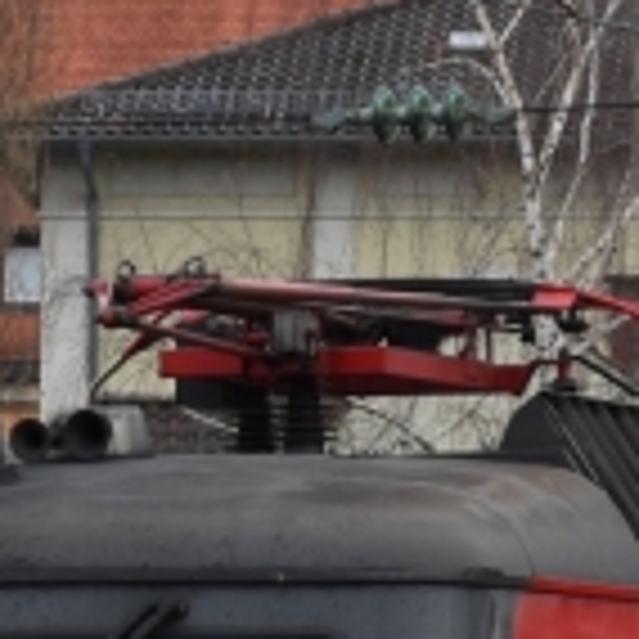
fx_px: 11215
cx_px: 504
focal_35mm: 537
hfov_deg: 3.3
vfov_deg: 3.3
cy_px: 747
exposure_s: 1/125
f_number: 7.1
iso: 250
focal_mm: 50
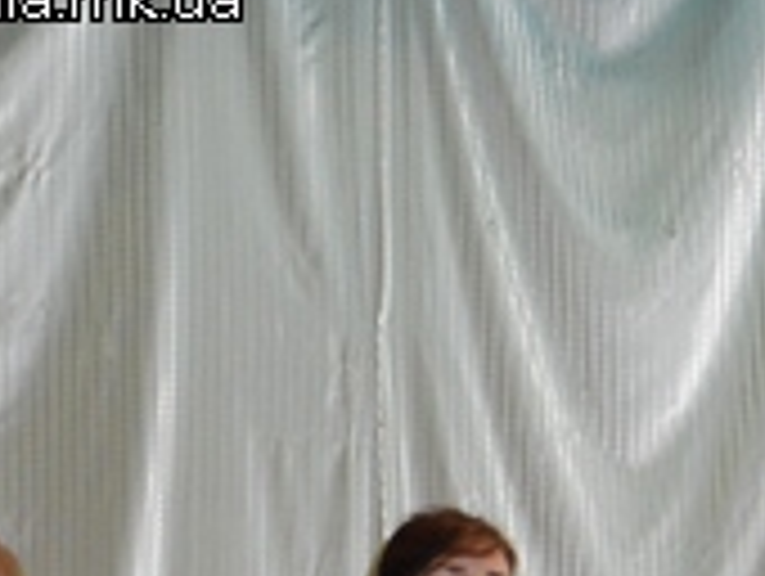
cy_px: 1089
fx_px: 3746
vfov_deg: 8.4
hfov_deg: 10.8
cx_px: 1467
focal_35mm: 169
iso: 3200
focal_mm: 25
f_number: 4
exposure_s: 1/60
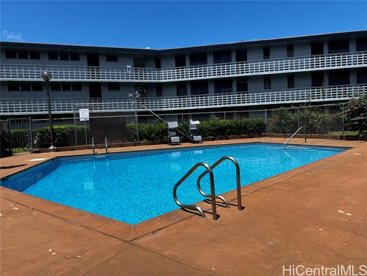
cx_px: 184
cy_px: 138
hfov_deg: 67.3
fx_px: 276
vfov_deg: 53.1
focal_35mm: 26
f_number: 1.5
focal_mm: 5.7
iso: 50
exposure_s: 1/3704
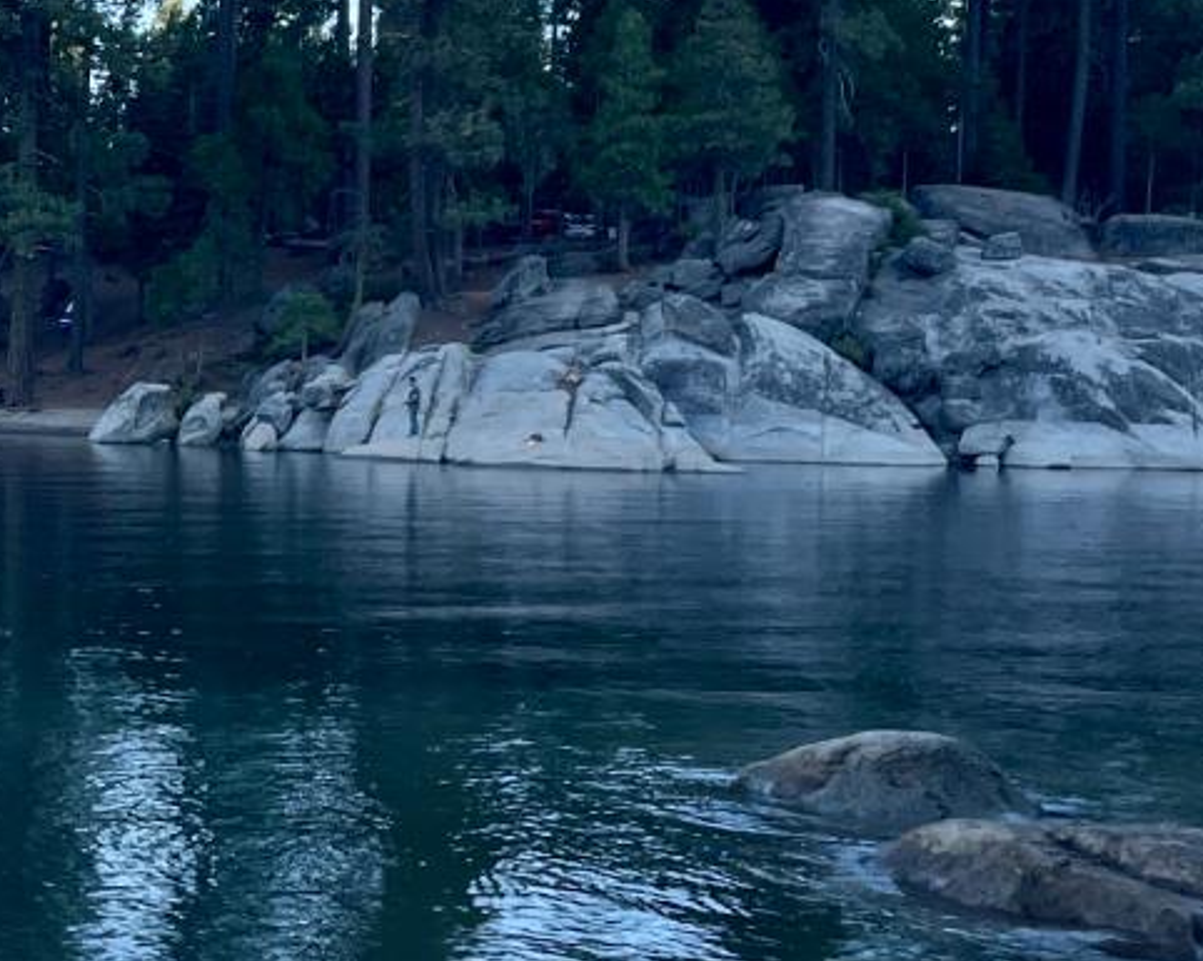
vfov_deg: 19.4
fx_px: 2811
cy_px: 498
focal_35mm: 79
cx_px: -382
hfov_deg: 21.7
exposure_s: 1/1401
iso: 32
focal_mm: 4.2
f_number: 1.6
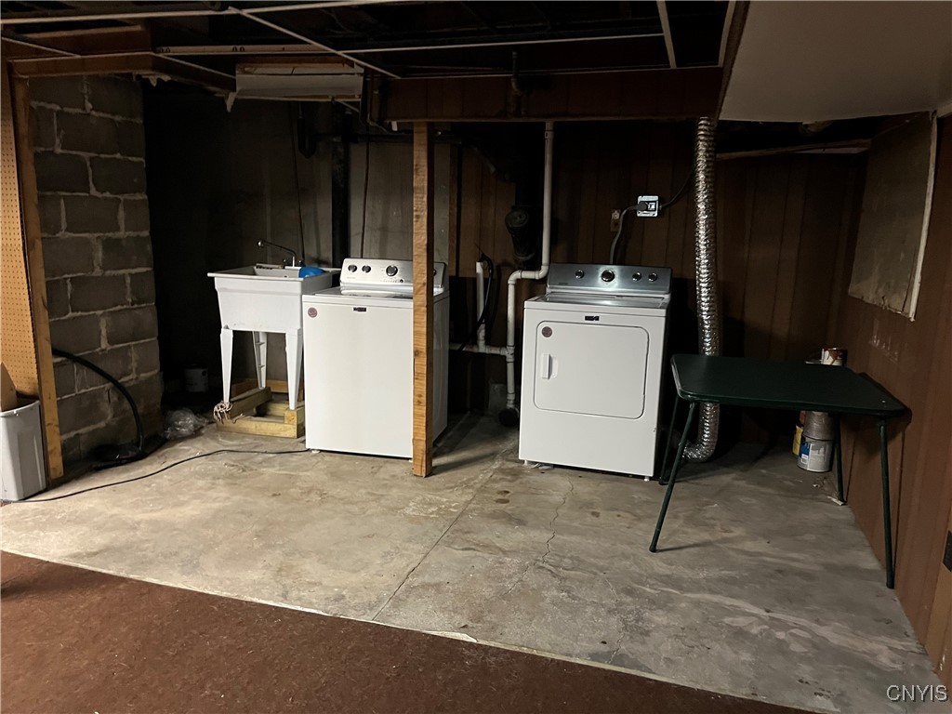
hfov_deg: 67.3
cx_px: 476
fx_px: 715
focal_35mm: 26
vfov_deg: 53.1
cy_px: 357
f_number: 1.6
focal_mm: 5.1
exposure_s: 1/30
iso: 500
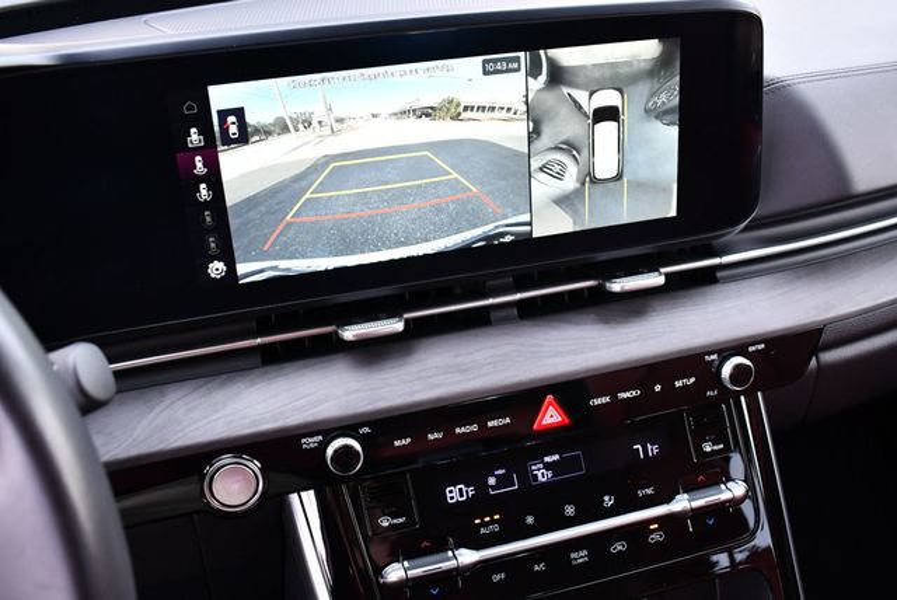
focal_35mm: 36
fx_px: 898
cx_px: 448
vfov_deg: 36.9
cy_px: 300
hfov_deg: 53.1
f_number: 3.5
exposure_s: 1/160
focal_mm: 18
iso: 800
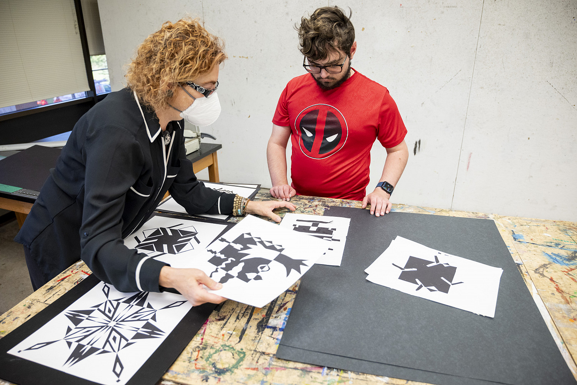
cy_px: 192
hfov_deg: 65.5
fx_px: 449
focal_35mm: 28
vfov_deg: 46.4
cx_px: 288
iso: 1250
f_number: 4
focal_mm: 28
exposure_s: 1/125
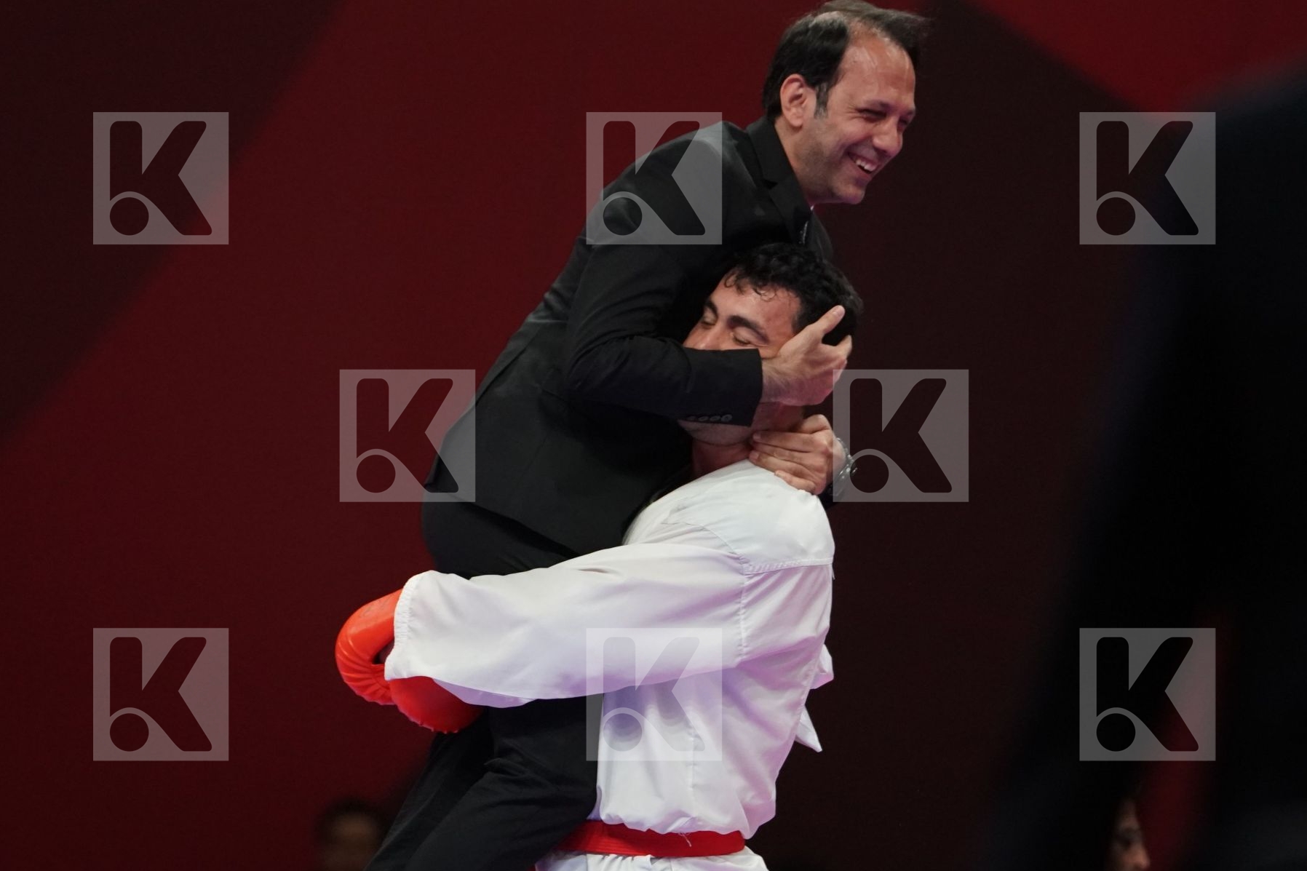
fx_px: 15282
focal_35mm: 421
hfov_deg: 4.9
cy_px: 436
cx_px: 654
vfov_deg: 3.3
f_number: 4
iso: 4000
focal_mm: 280
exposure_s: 1/1000
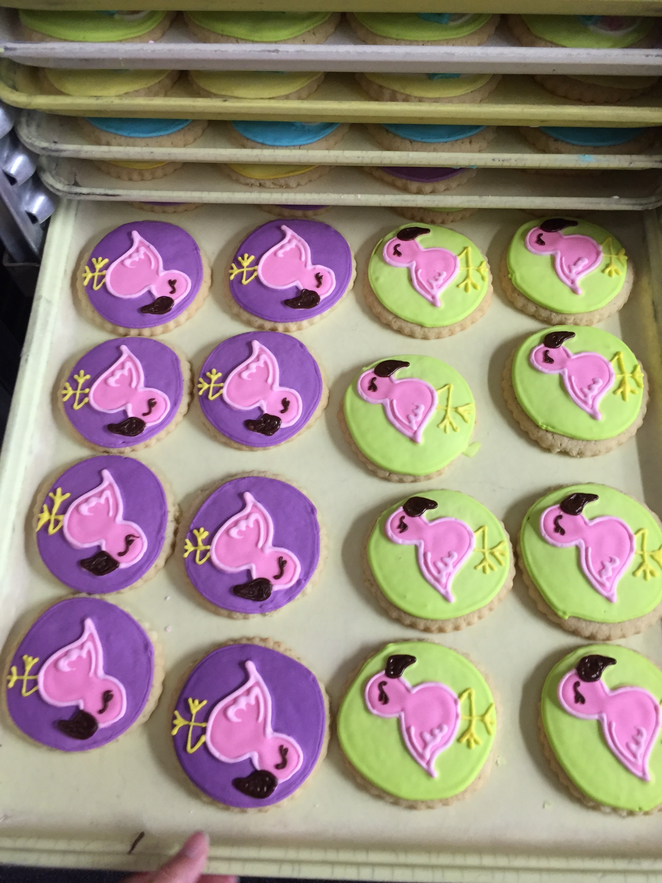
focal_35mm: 29
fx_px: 739
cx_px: 331
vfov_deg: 61.7
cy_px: 442
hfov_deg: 48.2
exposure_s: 1/30
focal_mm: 4.15
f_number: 2.2
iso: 125
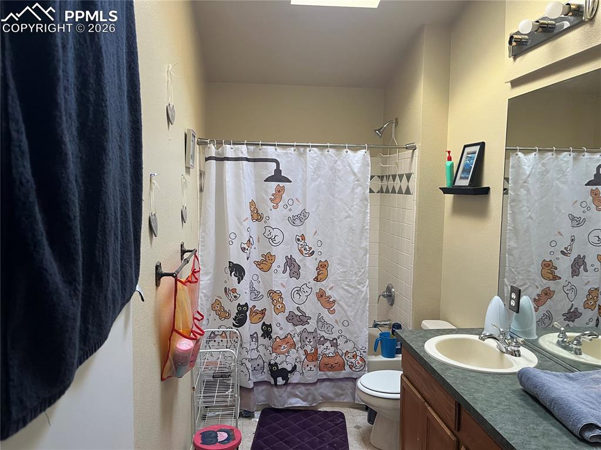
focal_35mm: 26
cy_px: 225
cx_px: 300
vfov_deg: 53.0
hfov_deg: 67.3
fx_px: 451
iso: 125
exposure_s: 1/70
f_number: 1.6
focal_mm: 5.1
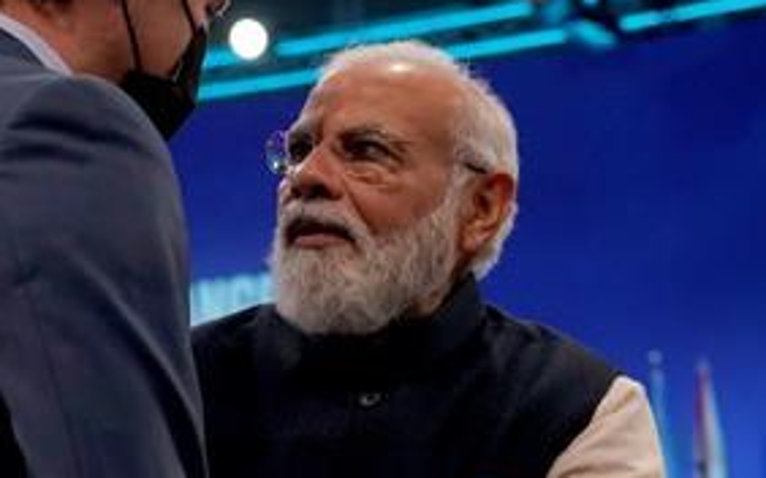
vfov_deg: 10.3
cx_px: 359
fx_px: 2650
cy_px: 306
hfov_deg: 16.4
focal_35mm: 127
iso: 4000
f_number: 4
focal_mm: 54
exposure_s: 1/500
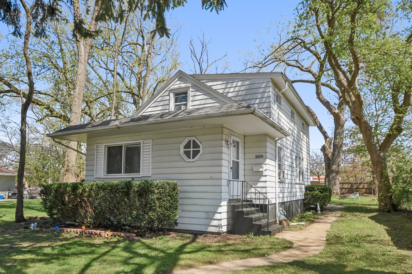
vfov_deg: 50.4
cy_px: 137
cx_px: 206
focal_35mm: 26
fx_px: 292
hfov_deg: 70.4
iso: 500
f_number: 8
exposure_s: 1/640
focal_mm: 17
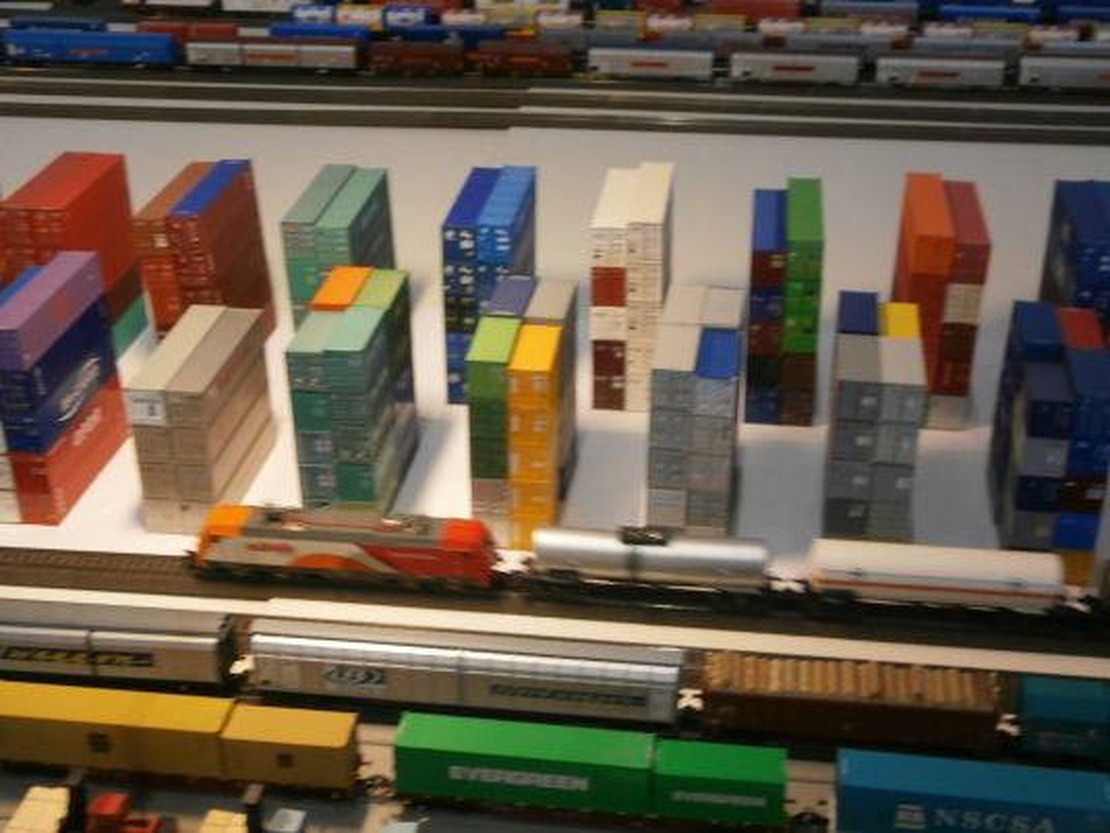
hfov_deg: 40.4
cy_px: 416
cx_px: 555
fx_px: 1507
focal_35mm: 47
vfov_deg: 30.9
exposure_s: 1/25
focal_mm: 8.3
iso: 200
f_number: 3.4
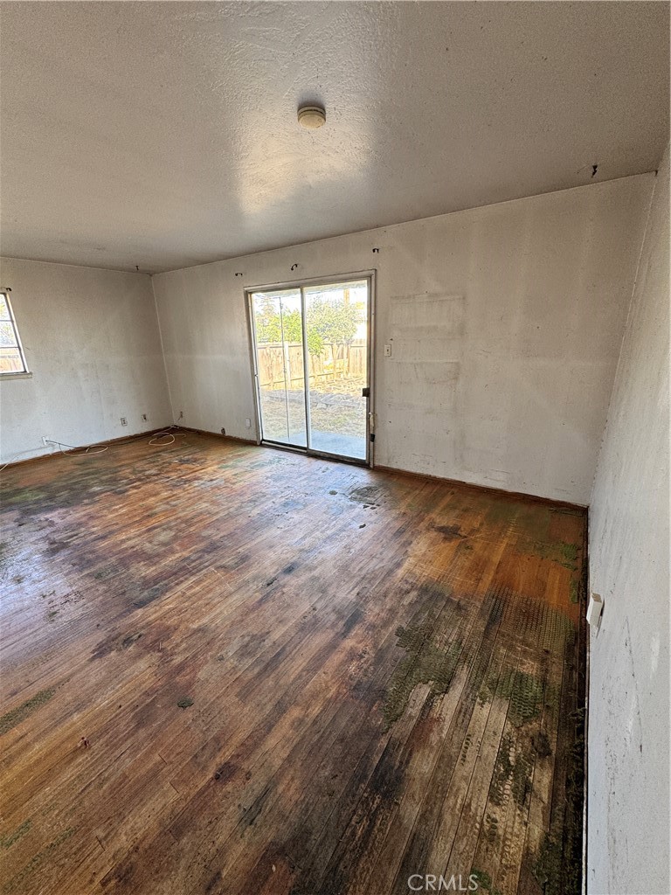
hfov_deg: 85.7
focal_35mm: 14
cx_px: 336
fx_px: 362
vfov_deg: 102.1
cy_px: 448
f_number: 2.2
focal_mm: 2.22
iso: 80
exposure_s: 1/99
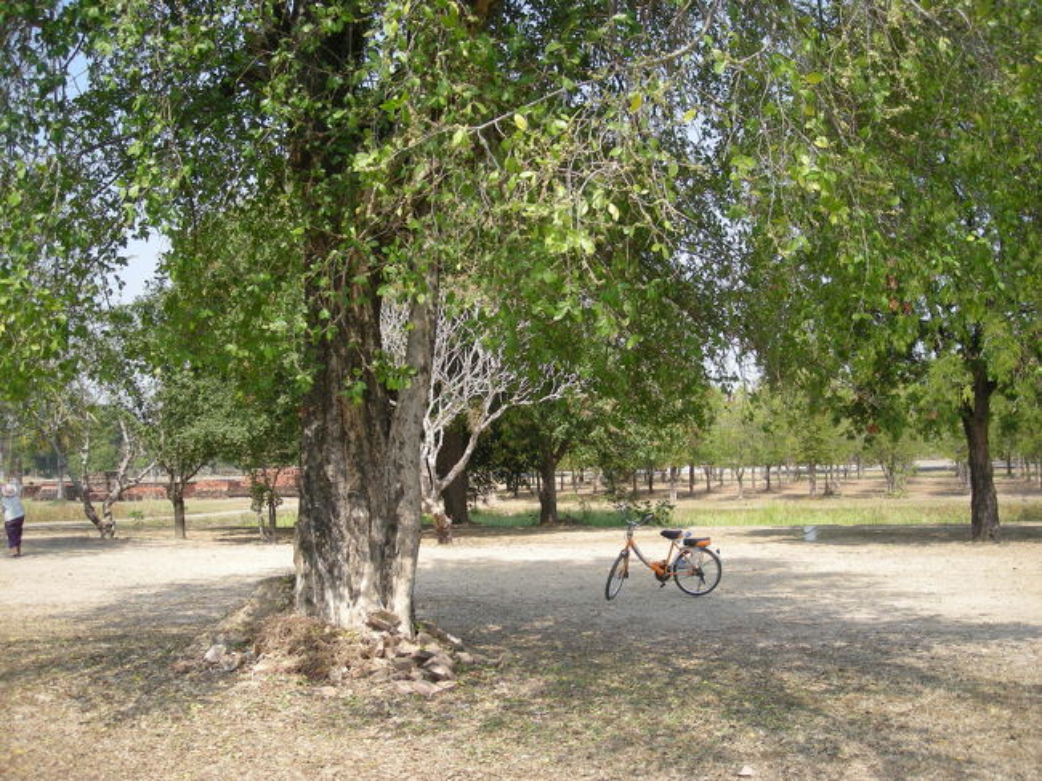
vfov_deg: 40.7
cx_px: 521
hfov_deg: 52.6
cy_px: 390
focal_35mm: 35
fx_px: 1053
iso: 50
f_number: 2.8
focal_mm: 5.7
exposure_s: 1/403
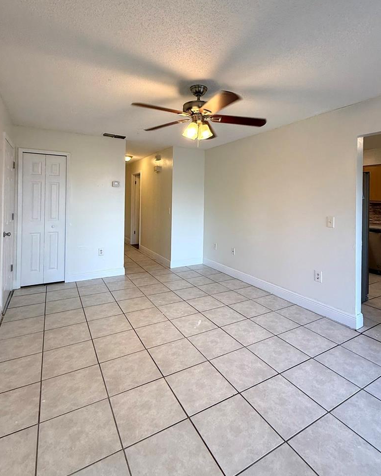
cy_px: 215
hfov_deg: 76.9
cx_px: 196
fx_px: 240
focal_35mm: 17
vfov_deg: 89.4
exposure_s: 1/120
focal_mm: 2.22
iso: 80
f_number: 2.2
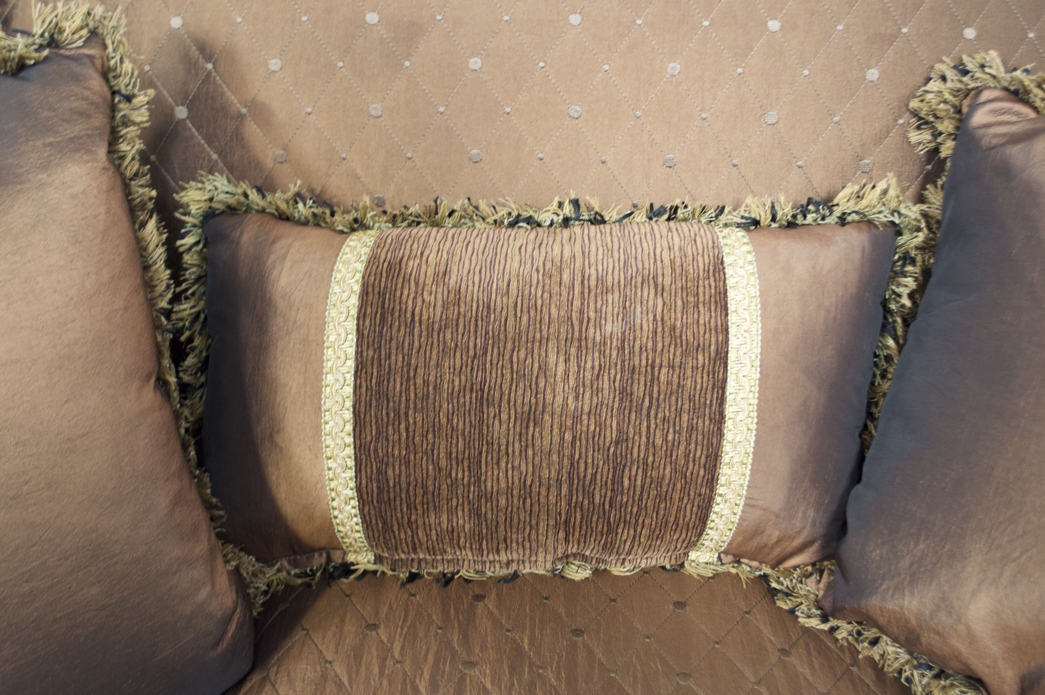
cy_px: 348
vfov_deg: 34.1
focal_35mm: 39
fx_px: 1131
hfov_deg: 49.6
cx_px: 522
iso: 1100
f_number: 4.2
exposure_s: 1/15
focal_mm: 26
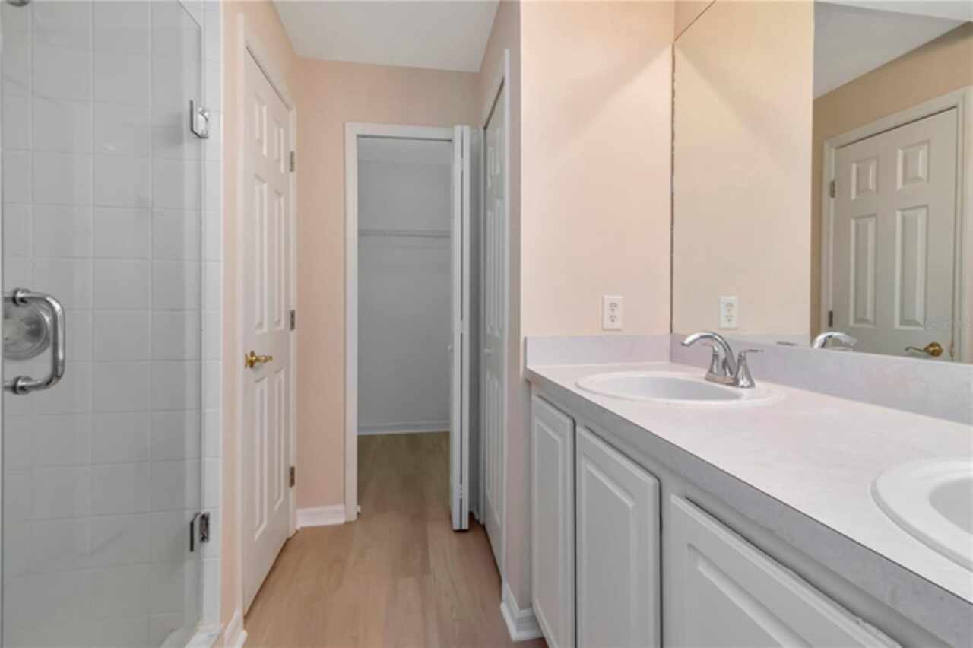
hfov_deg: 95.0
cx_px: 486
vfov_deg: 72.0
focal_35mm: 16
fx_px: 446
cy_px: 324
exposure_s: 1/10
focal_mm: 11
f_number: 13
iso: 800
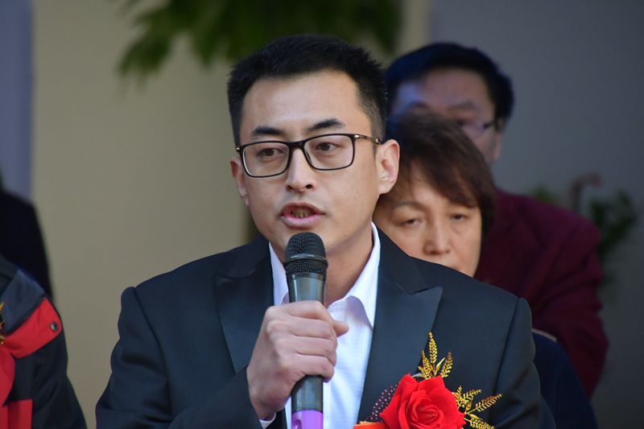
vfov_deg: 3.8
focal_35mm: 360
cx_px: 322
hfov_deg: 5.7
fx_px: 6438
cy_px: 214
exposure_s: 1/250
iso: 3200
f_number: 6.3
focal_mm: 240
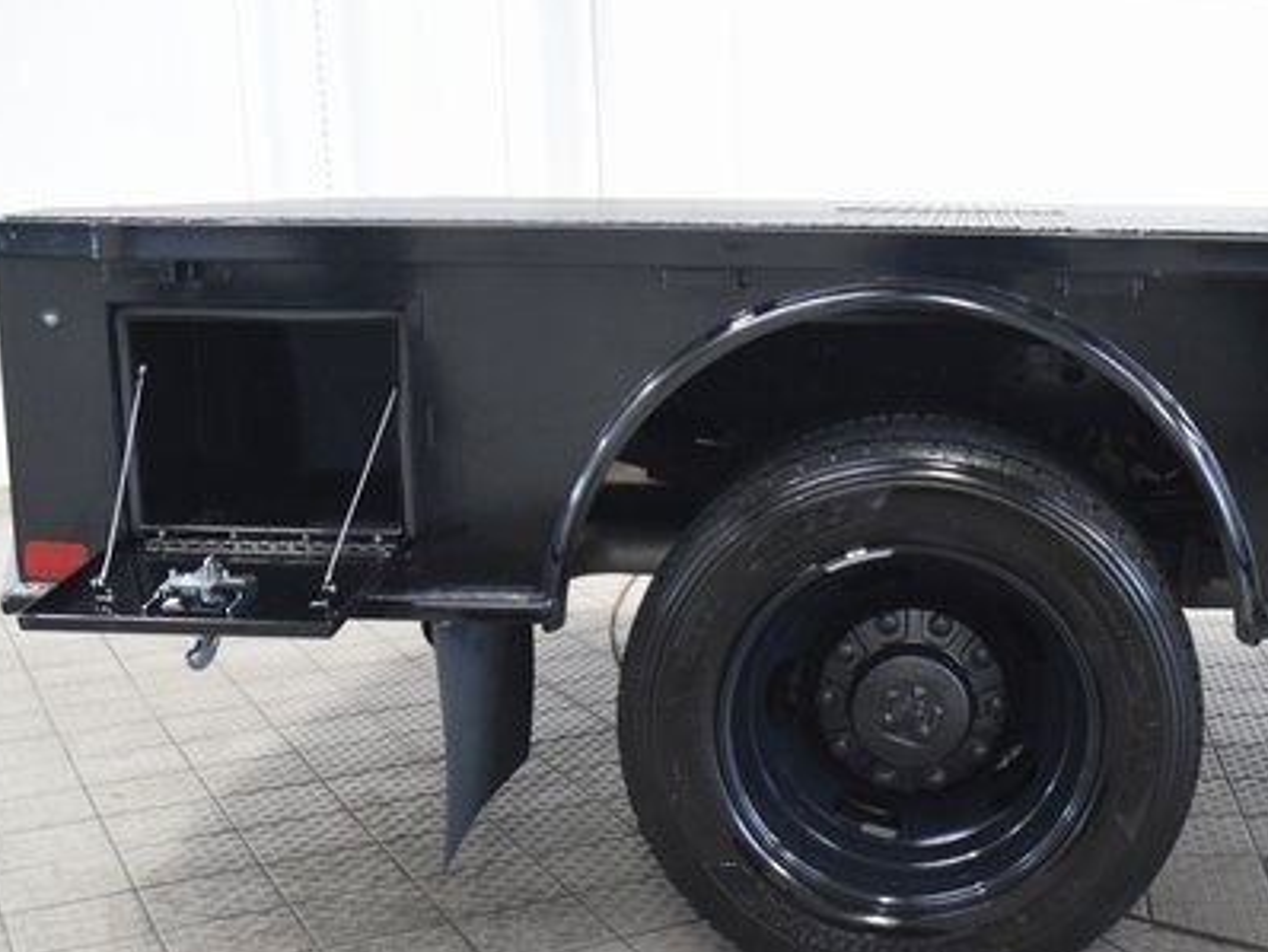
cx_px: 921
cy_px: 562
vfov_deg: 28.5
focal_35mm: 51
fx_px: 1869
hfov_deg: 36.7
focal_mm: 22
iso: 2800
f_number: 3.5
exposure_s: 1/60
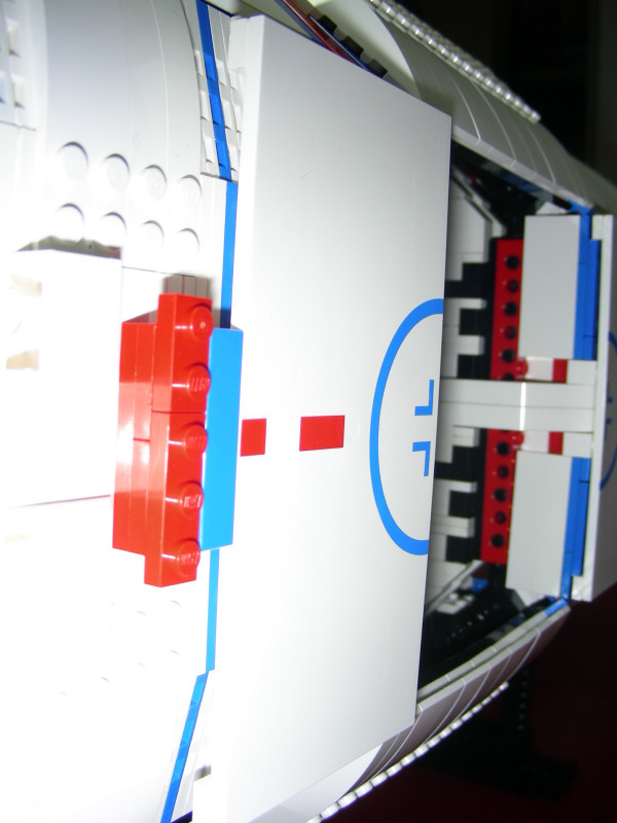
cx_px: 308
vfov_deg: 49.0
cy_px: 412
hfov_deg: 37.7
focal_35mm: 38
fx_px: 903
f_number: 3.5
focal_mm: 6.3
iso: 50
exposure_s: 1/60.1
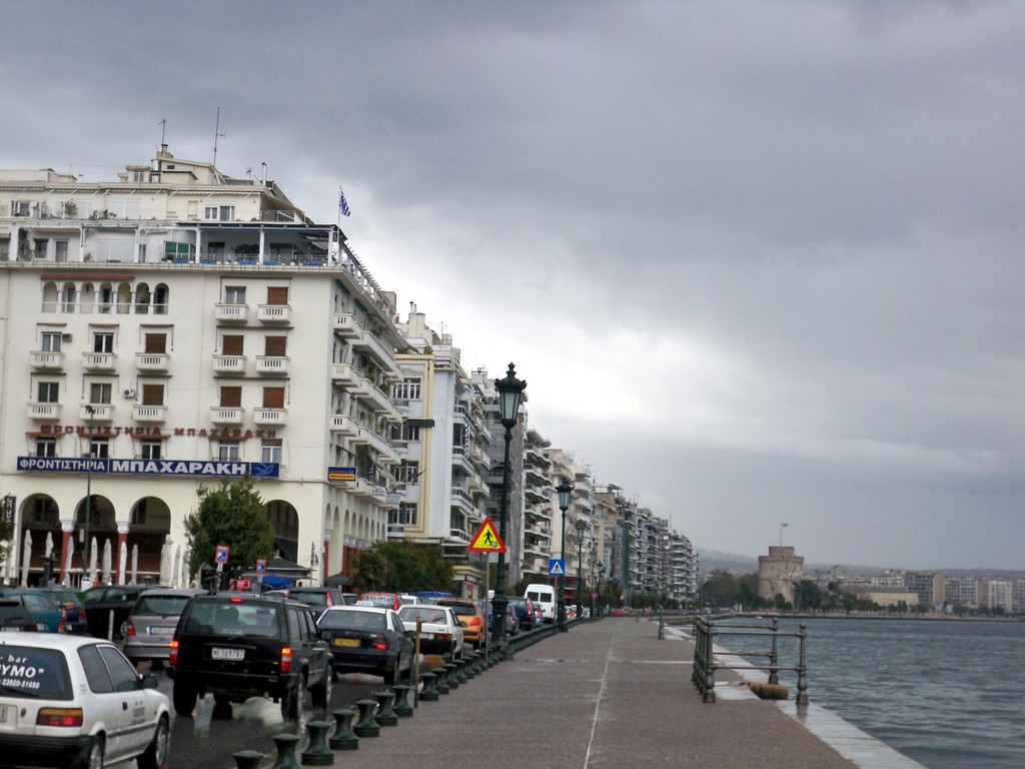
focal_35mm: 68
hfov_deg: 28.6
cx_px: 512
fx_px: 2014
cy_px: 384
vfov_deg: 21.6
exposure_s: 1/640
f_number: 4.5
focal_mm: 12.1
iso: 100
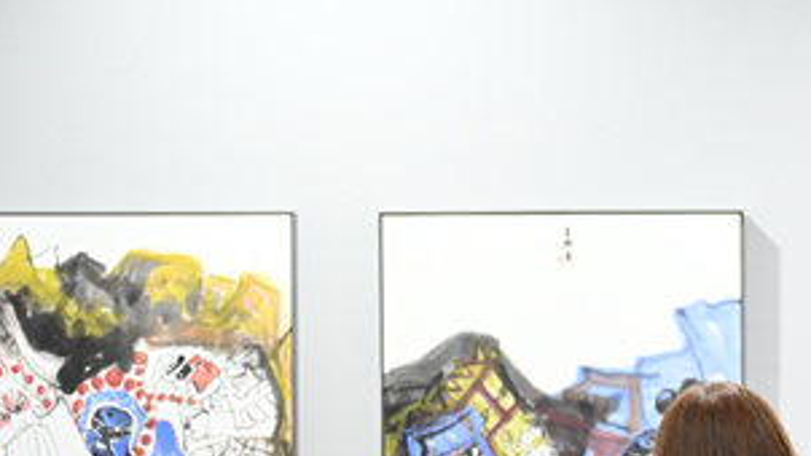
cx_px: 701
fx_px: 3398
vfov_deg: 7.6
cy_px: 597
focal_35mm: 158
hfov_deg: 13.5
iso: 500
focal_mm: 65
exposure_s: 1/200
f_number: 2.8
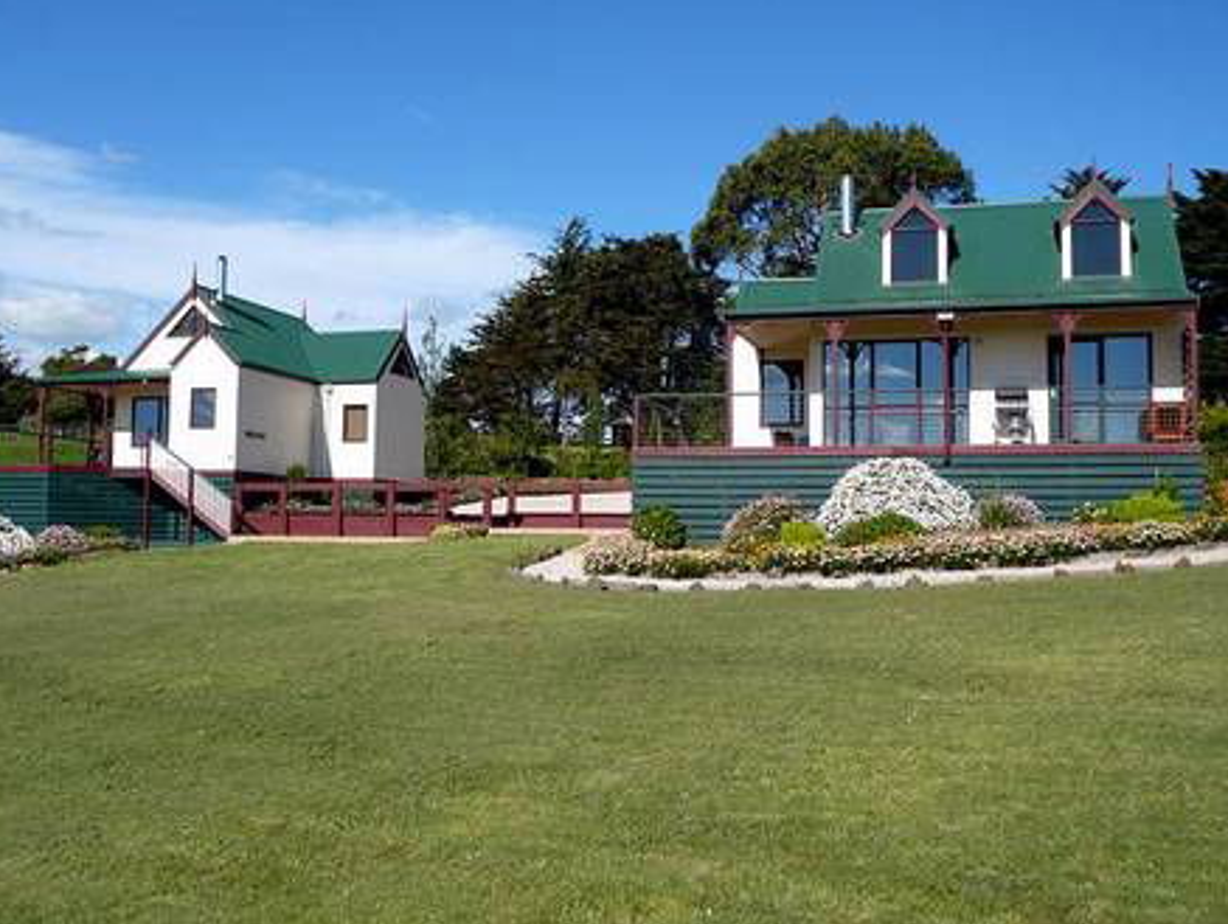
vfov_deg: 39.7
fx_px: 1279
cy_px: 458
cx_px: 604
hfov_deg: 51.3
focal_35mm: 36
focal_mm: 5.8
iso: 100
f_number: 8
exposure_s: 1/250
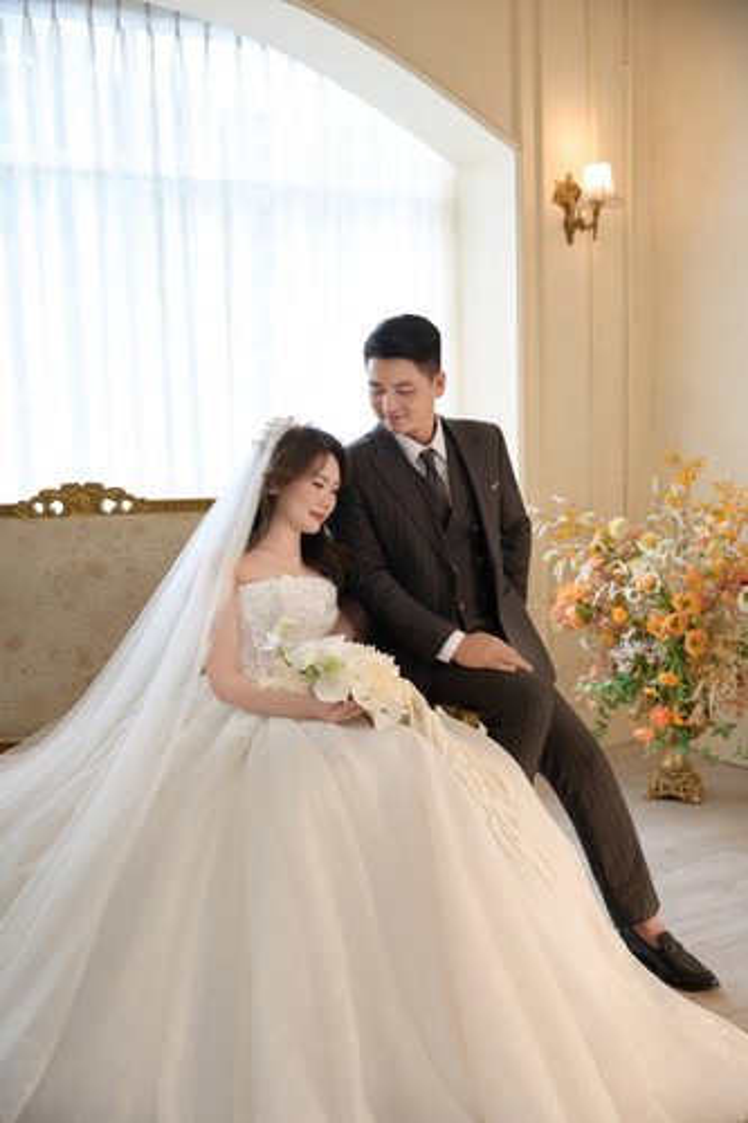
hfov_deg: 32.8
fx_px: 1269
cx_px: 374
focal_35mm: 41
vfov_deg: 47.7
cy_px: 562
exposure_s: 1/200
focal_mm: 40.7
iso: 640
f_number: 2.8
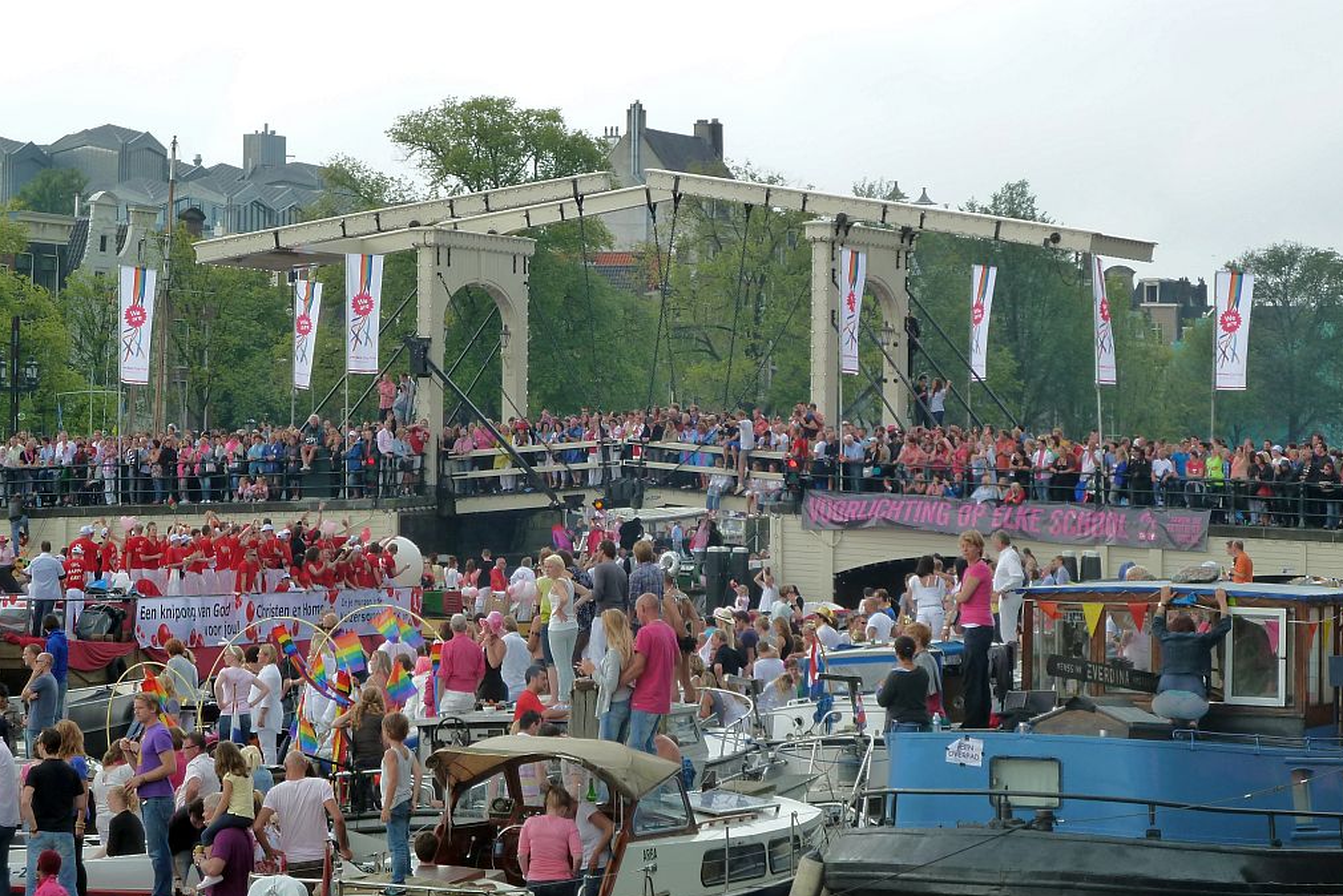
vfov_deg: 11.7
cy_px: 424
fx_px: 4366
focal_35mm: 117
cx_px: 679
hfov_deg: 17.5
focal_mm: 18.2
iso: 125
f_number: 4.4
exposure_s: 1/125
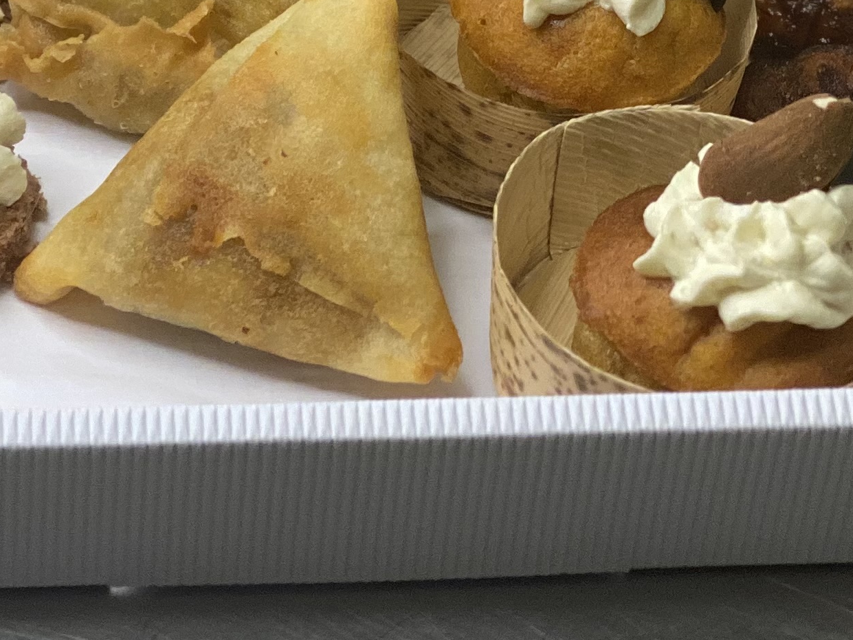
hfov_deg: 11.7
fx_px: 4163
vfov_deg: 8.6
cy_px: -232
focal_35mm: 169
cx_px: 173
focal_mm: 6
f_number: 2
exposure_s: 1/100
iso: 100
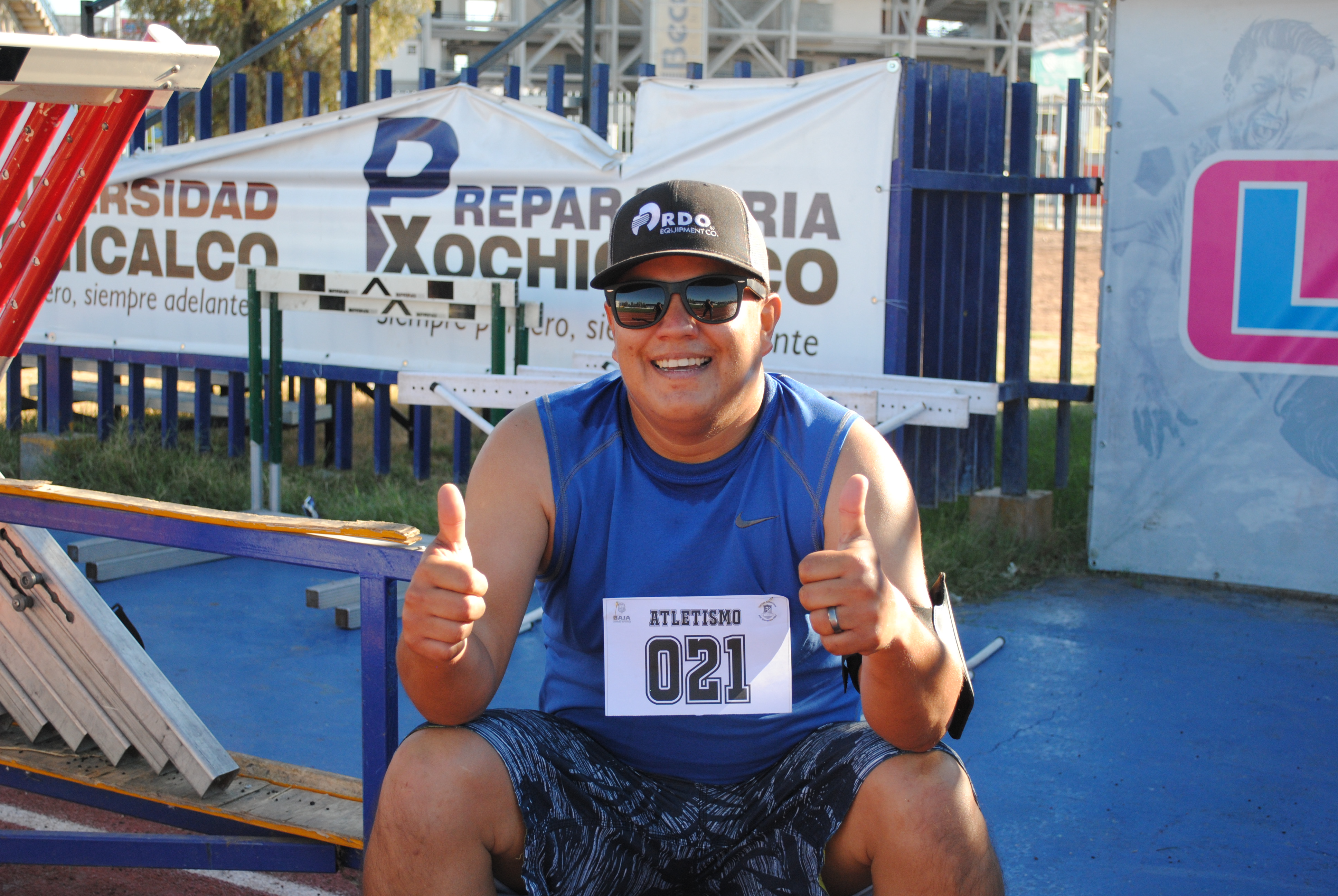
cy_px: 448
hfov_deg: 37.8
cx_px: 669
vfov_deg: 25.8
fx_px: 1954
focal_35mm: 52
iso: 360
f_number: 5
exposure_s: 1/500
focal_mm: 35
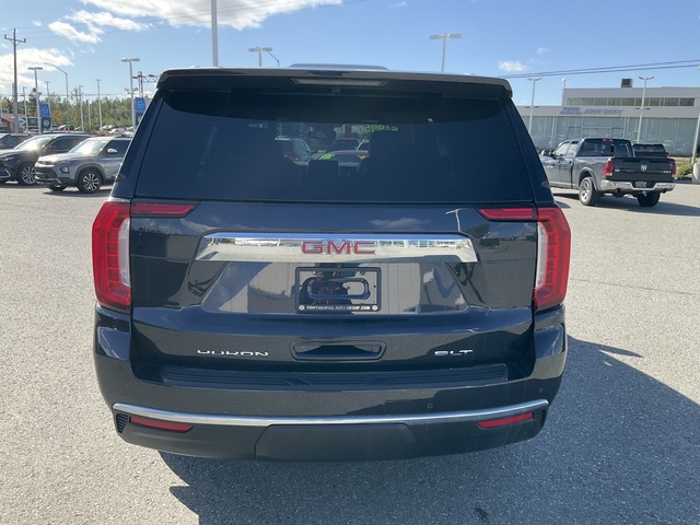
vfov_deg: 48.2
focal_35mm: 29
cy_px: 262
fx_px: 586
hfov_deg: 61.7
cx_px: 350
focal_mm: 3
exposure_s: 1/719
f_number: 1.8
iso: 25
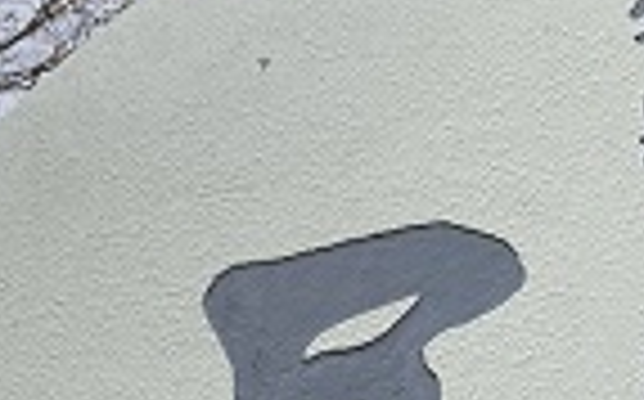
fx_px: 2332
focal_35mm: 133
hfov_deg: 15.7
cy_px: 652
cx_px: 297
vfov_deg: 9.5
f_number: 1.8
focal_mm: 3.99
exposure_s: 1/666
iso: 20
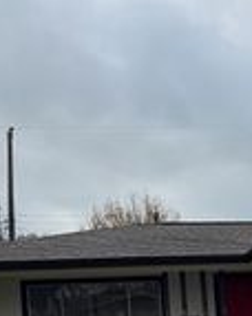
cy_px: 326
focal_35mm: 82
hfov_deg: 16.1
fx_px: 766
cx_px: 438
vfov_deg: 22.3
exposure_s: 1/3597
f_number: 1.78
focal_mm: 6.76
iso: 80
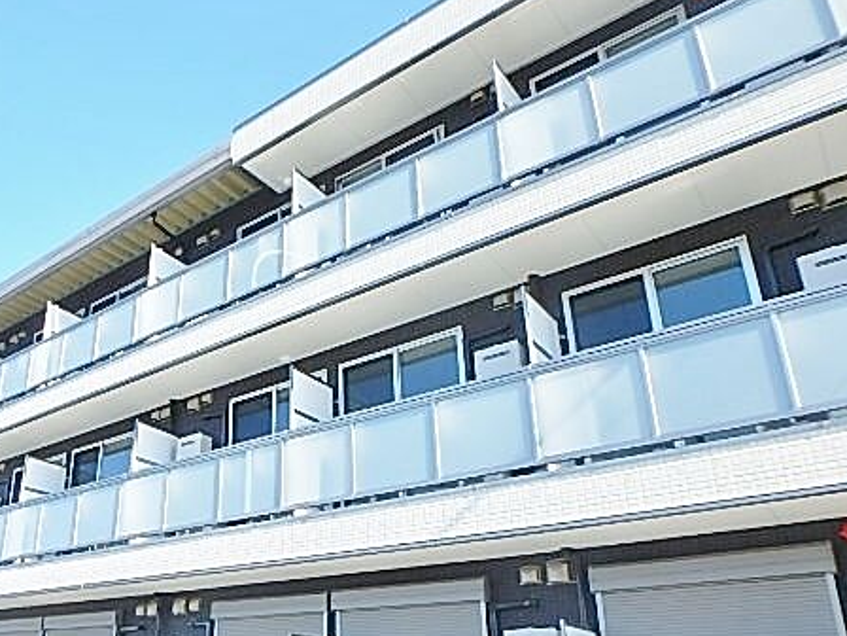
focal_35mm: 30
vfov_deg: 45.9
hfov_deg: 58.1
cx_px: 259
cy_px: 433
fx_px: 734
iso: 125
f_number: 3.5
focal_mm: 3.7
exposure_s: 1/400
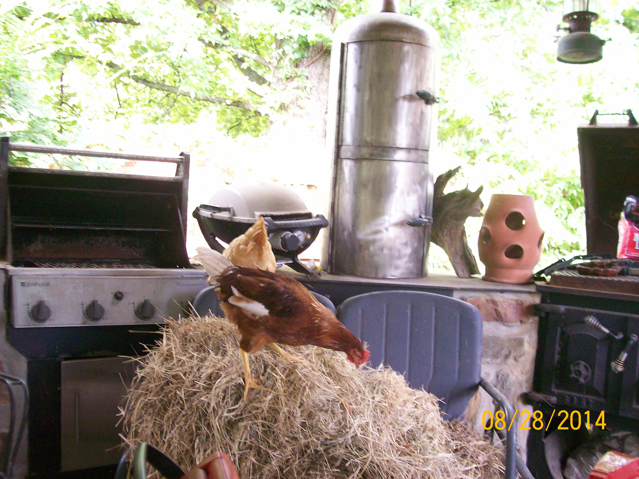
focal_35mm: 36
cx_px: 320
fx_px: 664
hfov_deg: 51.4
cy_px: 240
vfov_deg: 39.6
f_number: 2.7
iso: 147
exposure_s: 1/32
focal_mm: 6
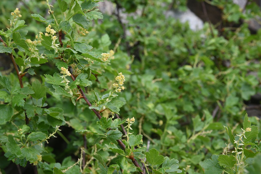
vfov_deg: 24.2
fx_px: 406
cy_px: 87
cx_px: 130
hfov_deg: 35.6
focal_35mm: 56
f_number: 13
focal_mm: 56
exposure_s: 1/125
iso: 500
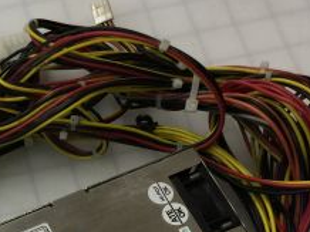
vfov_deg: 17.6
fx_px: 716
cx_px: -51
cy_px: 270
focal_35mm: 80
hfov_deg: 22.7
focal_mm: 4.15
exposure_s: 1/40
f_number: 2.2
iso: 40
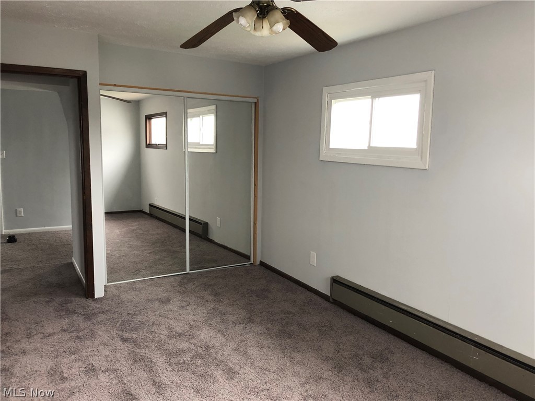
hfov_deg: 63.4
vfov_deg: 49.7
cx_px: 268
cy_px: 200
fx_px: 433
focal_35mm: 28
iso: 40
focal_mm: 3.99
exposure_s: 1/15
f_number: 1.8
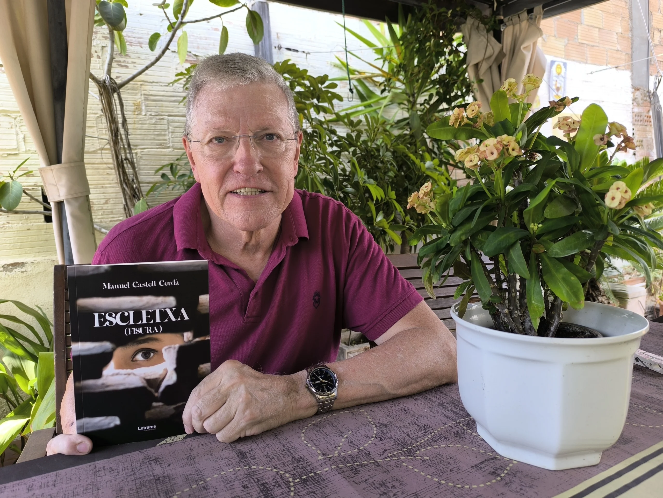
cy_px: 249
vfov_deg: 58.9
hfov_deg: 73.9
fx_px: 441
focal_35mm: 23
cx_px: 332
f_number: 1.65
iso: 50
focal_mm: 6.14
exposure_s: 1/171
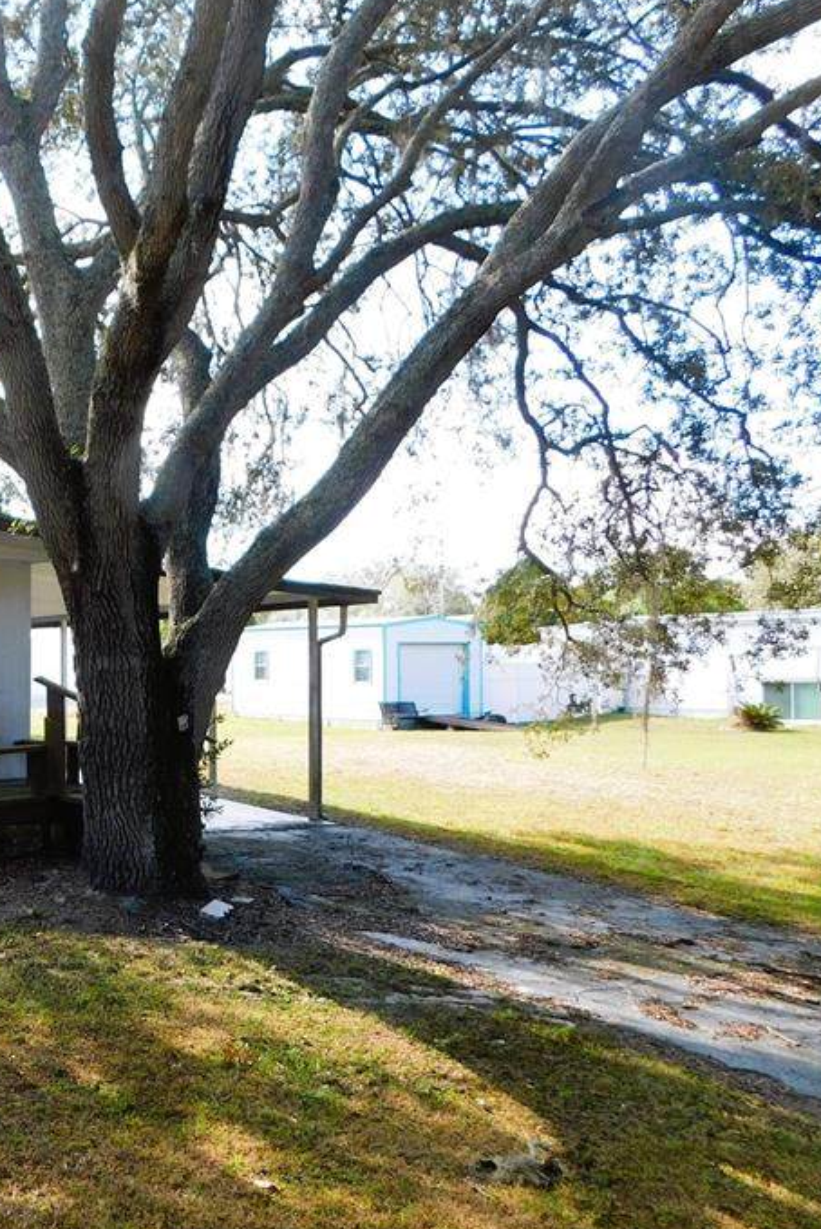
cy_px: 672
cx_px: 31
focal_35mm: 36
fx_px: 1230
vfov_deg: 53.0
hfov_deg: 34.1
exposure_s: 1/320
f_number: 3
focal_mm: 4
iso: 125
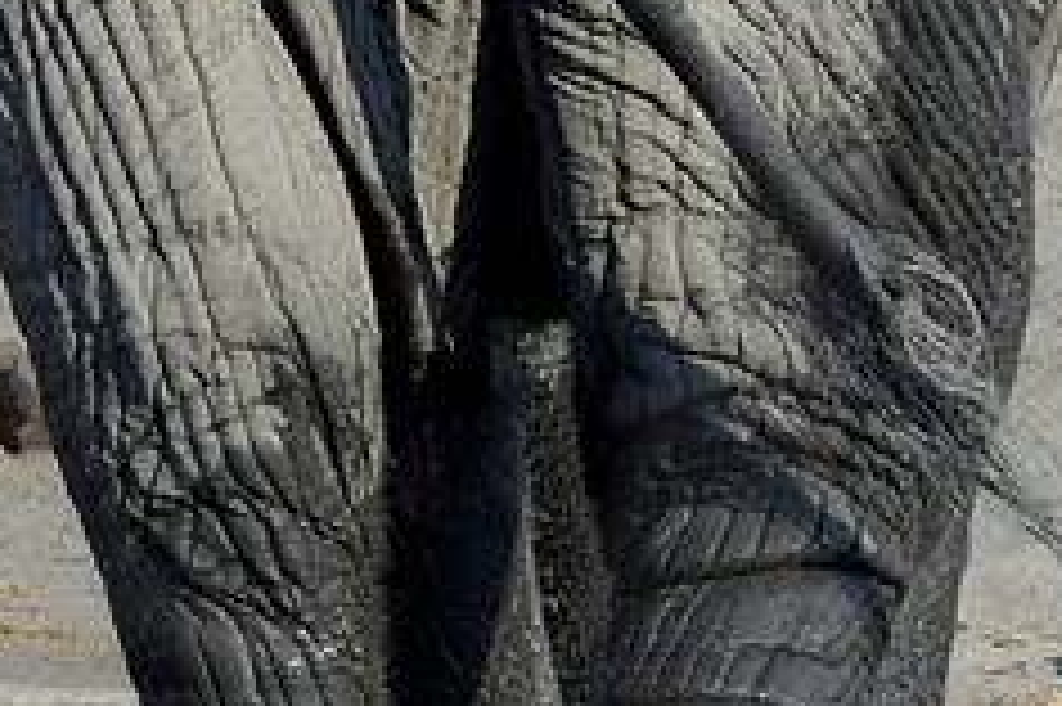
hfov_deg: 1.1
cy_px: -40
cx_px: -958
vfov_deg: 0.7
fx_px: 56009
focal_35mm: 1900
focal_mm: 280
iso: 400
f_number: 9
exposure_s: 1/500
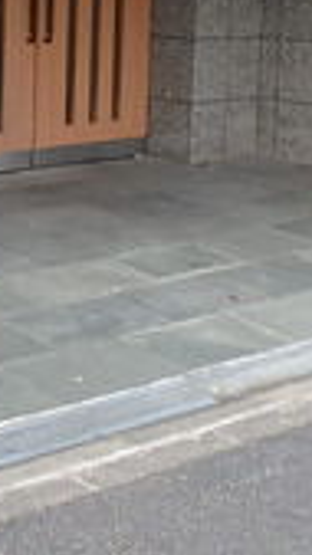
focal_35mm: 81
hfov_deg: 14.2
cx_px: -115
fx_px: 1192
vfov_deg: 25.8
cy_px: 115
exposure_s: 1/125
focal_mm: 3.7
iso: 125
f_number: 3.5
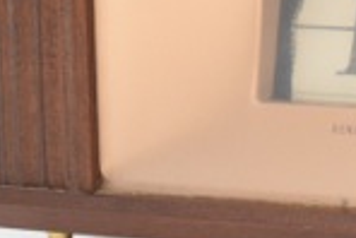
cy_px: 69
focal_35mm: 357
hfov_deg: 5.7
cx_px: 479
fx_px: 3535
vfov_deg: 3.9
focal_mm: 55
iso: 1600
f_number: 5.6
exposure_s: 1/125
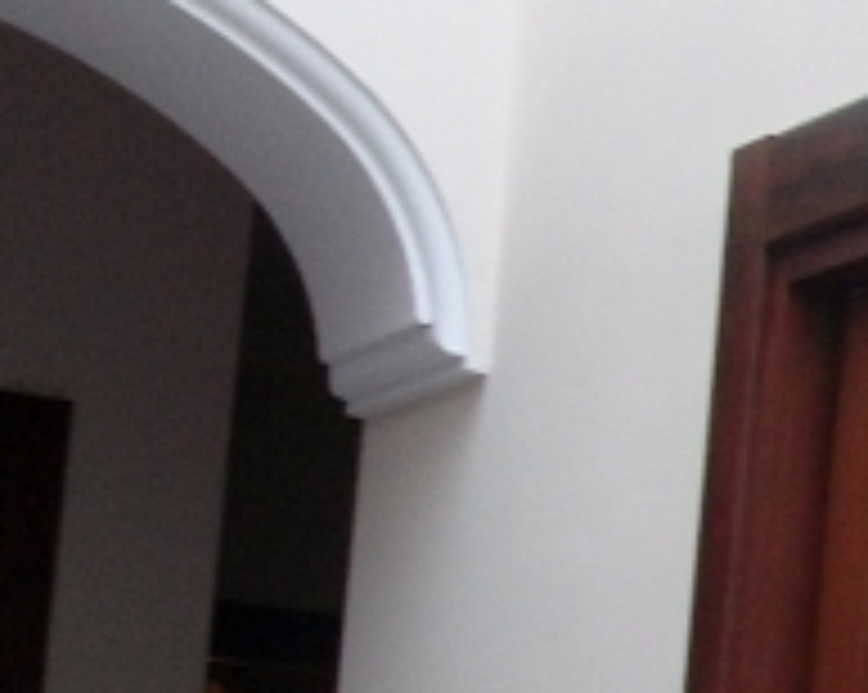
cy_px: 1082
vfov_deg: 10.2
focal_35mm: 146
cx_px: 1794
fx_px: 3747
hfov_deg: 11.7
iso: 117
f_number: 2.9
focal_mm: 5.7
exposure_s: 1/40
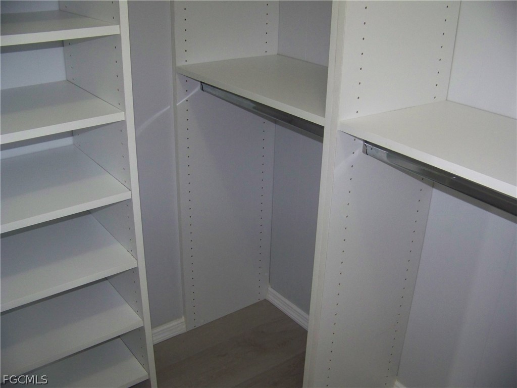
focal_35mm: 36
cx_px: 258
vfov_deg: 39.7
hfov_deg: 51.4
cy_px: 194
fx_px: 538
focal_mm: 5.85
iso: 200
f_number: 2.8
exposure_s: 1/30
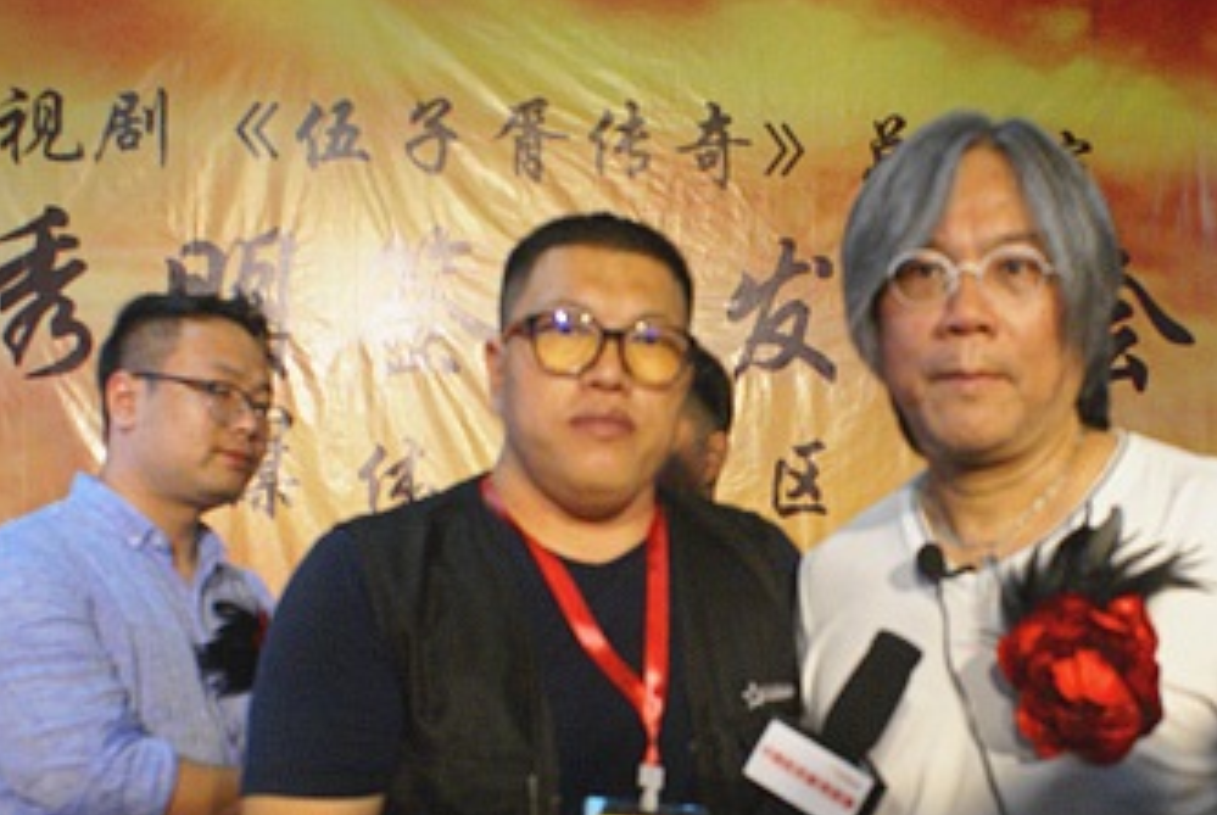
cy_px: 603
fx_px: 1523
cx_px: 757
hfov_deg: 43.2
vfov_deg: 29.5
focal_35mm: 45
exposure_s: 1/80
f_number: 5
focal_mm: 20
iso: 800
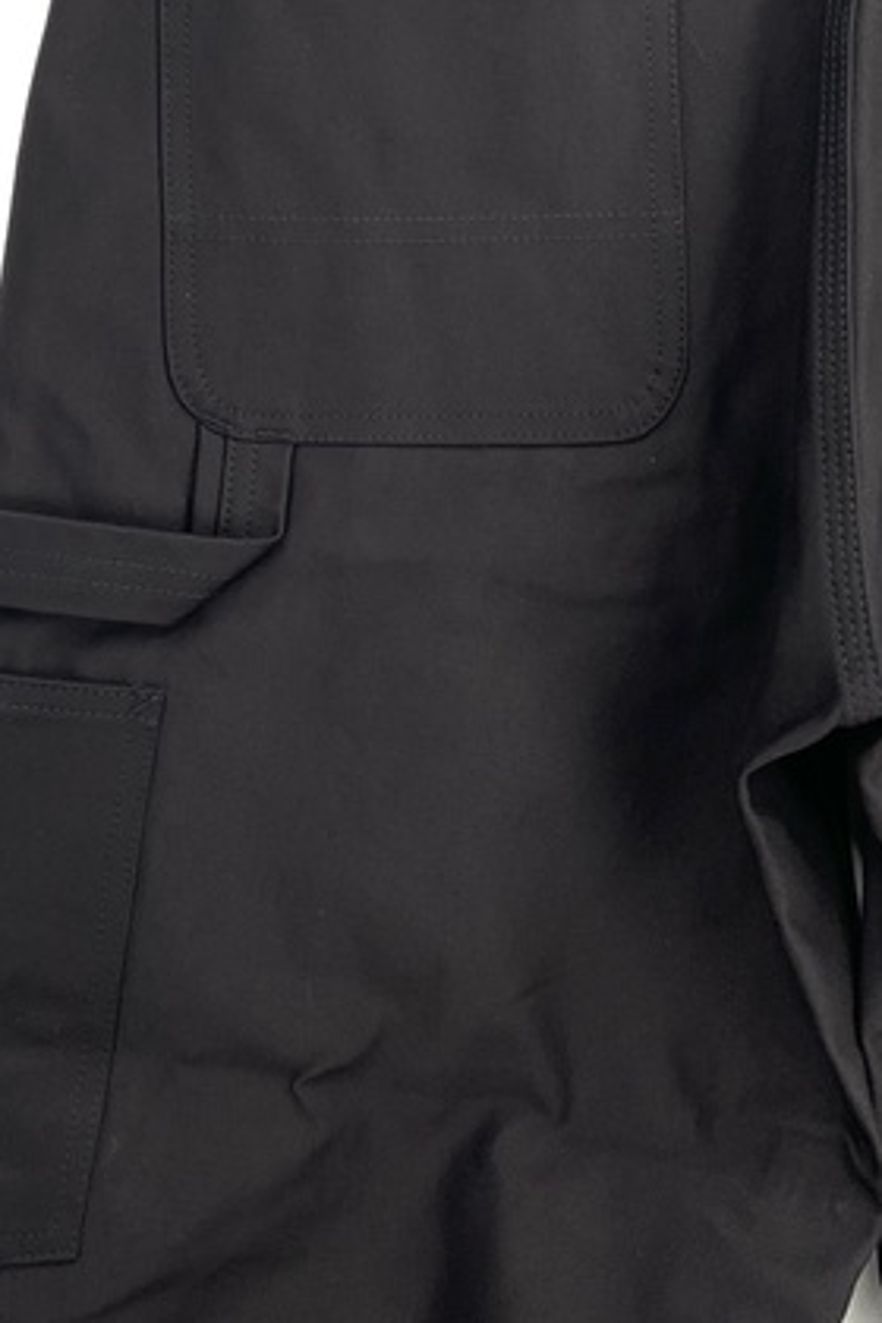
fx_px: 1690
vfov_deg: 42.3
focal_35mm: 46
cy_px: 472
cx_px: 268
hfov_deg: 29.0
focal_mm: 3
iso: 20
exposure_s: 1/120
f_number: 1.8
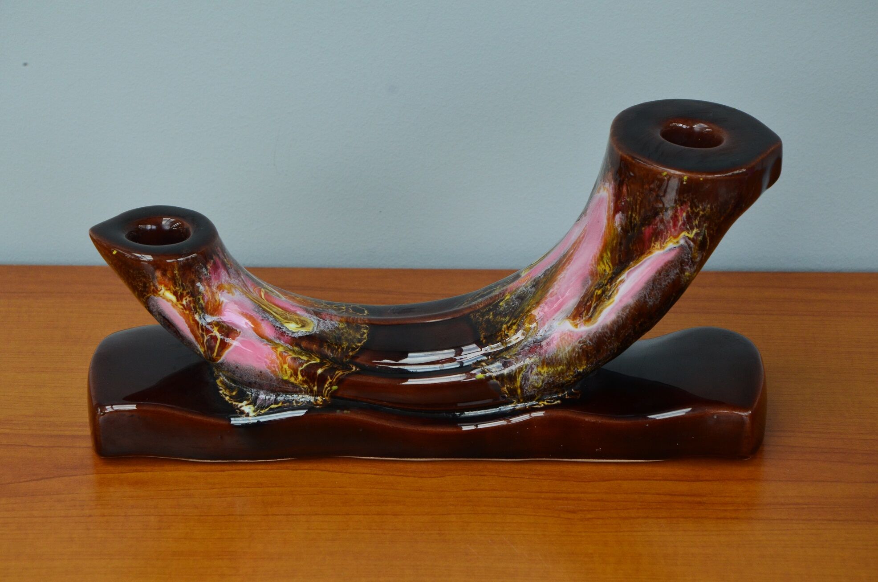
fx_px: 2555
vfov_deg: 13.0
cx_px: 439
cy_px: 291
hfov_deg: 19.5
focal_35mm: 105
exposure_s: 1/125
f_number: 9
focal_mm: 70
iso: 720
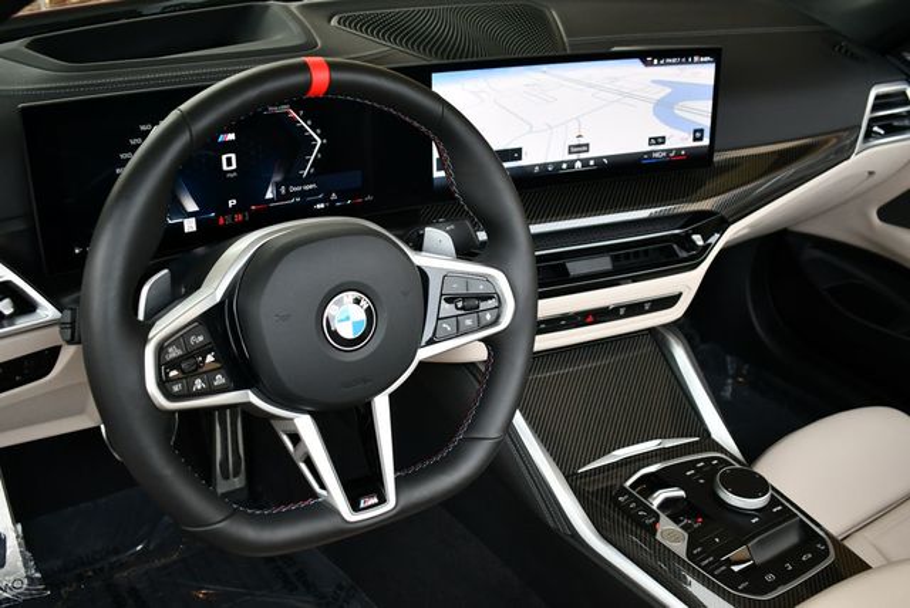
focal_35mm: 36
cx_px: 455
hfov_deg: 53.1
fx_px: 911
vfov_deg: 36.9
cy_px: 304
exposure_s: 1/250
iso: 400
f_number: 3.5
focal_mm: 18
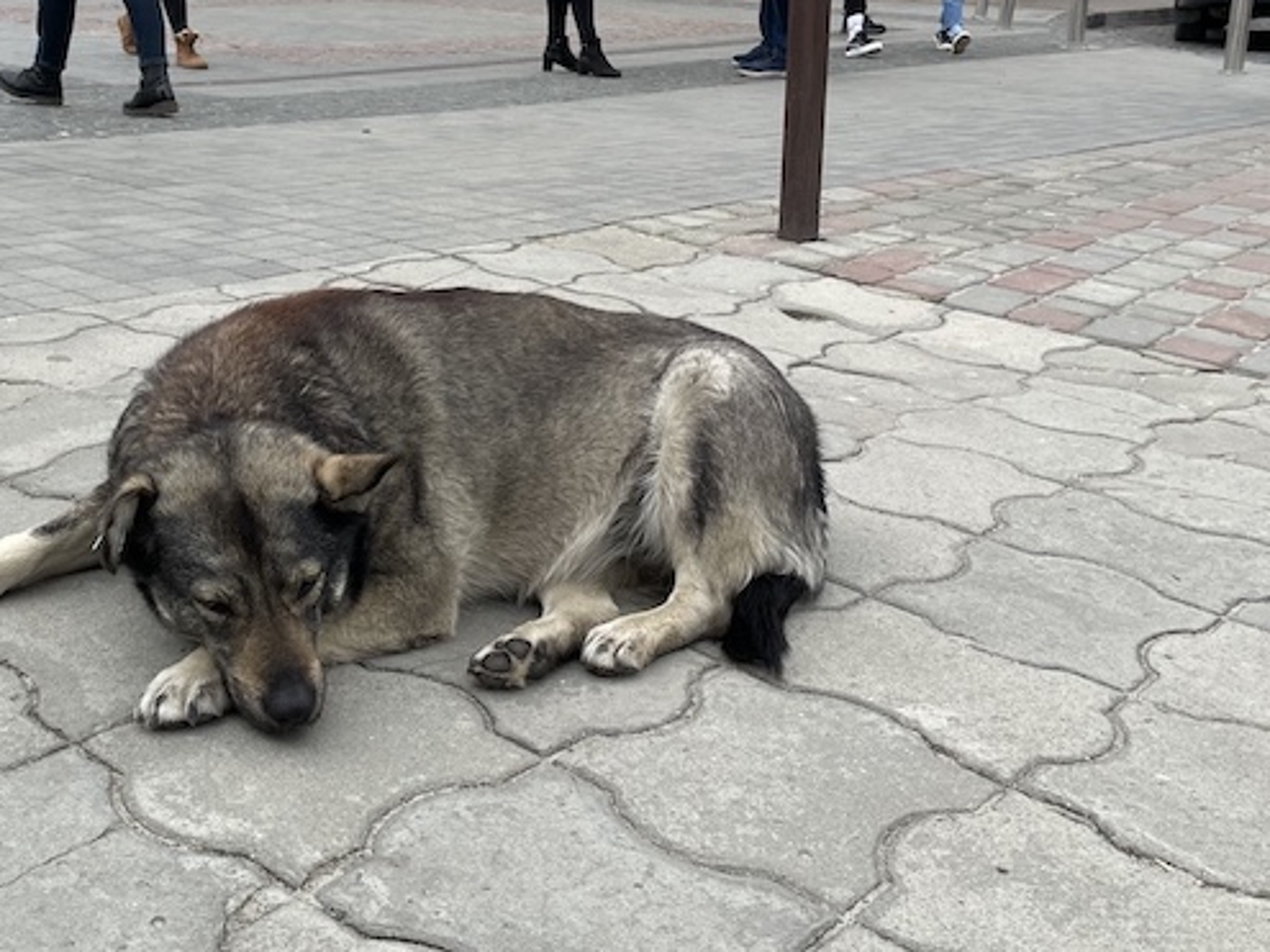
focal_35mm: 42
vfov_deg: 34.2
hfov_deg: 44.1
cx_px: 413
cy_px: 382
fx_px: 1541
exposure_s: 1/1490
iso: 32
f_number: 1.6
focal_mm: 4.2
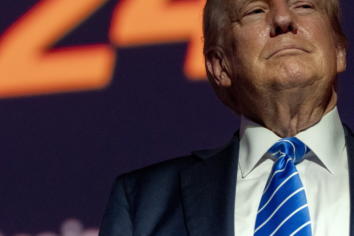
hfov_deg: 8.0
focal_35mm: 256
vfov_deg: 5.4
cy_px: 56
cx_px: 77
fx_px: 2517
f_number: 2.8
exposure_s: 1/640
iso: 5000
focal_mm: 132
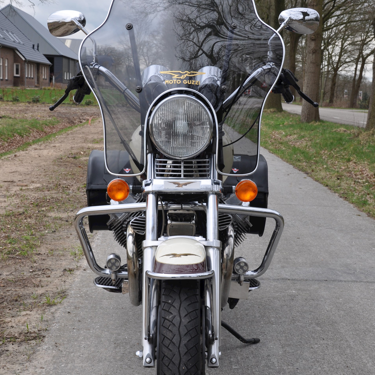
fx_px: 760
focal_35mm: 62
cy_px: 206
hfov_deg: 27.7
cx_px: 189
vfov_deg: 27.7
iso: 200
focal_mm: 32
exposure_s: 1/100
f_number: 10
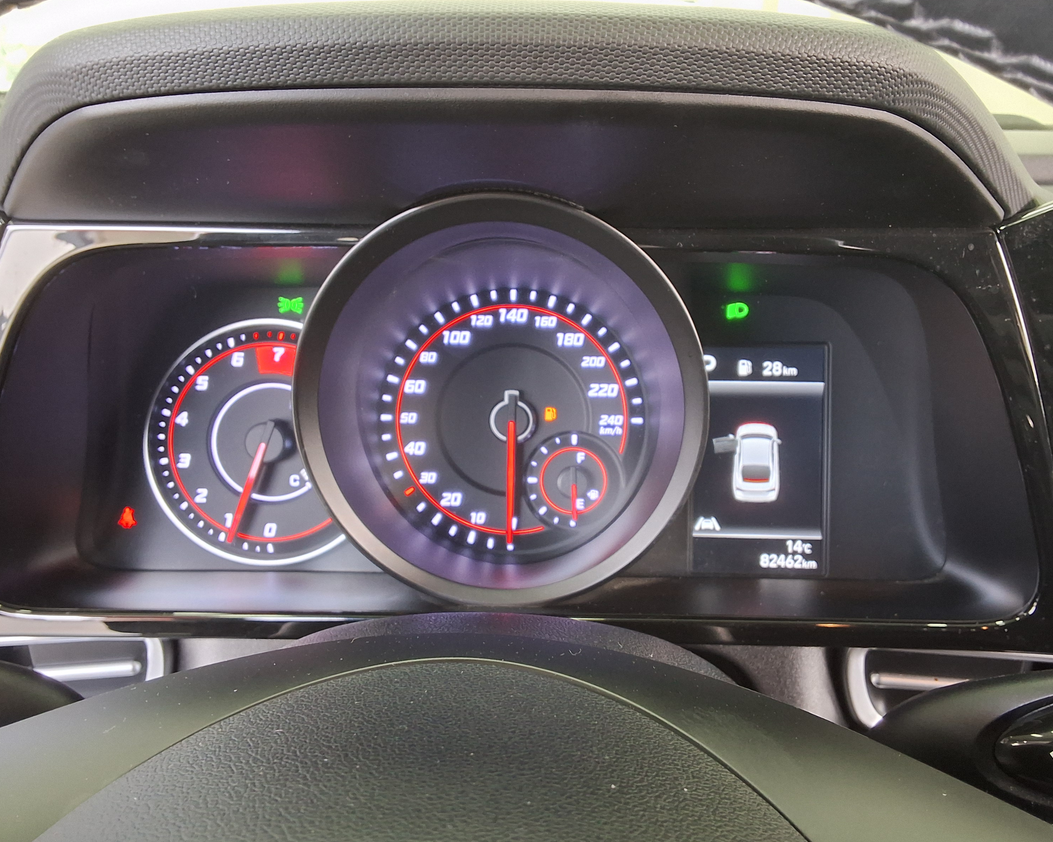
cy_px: 423
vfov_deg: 48.5
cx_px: 540
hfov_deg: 58.8
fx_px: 935
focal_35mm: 30
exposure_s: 1/24
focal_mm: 2.91
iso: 250
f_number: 1.9
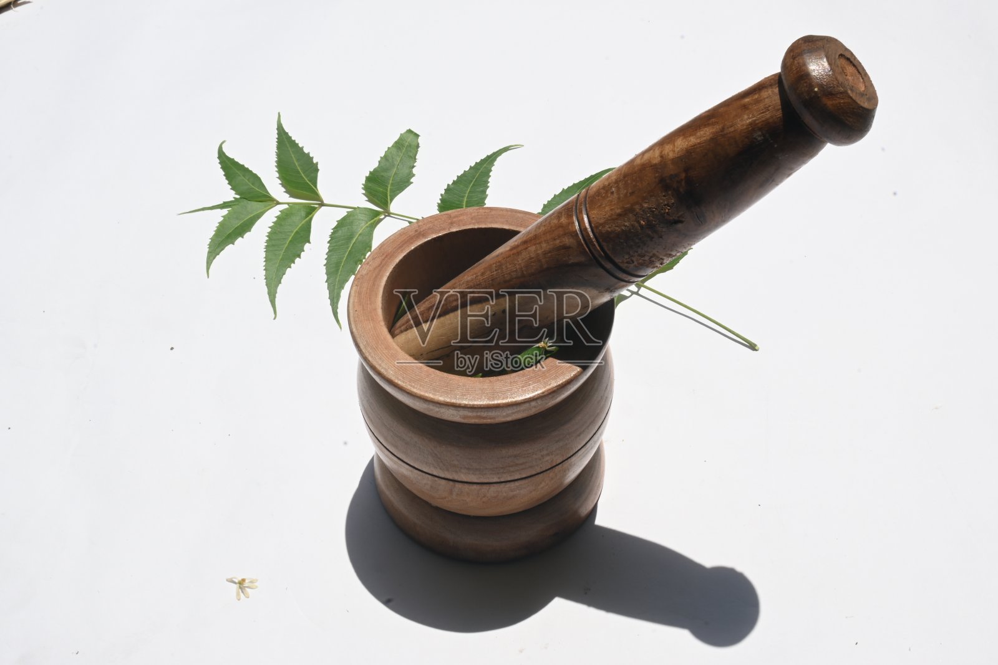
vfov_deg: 29.4
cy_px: 332
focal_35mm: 46
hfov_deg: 43.0
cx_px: 499
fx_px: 1268
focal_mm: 30.5
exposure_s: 1/50
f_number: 25
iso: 100
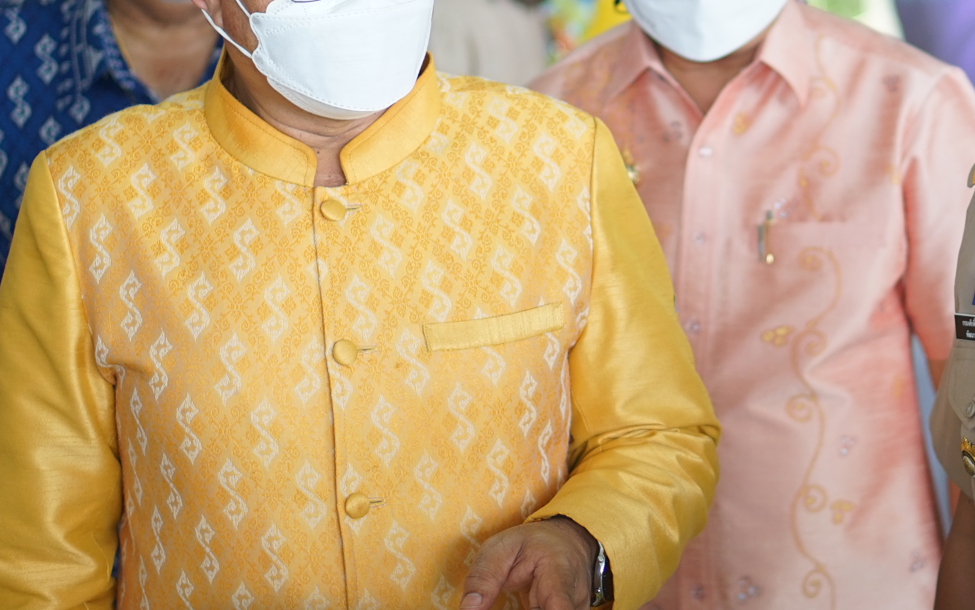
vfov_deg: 10.2
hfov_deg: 16.2
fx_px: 3401
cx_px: 704
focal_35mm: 128
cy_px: 116
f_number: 1.8
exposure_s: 1/200
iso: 320
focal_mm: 50
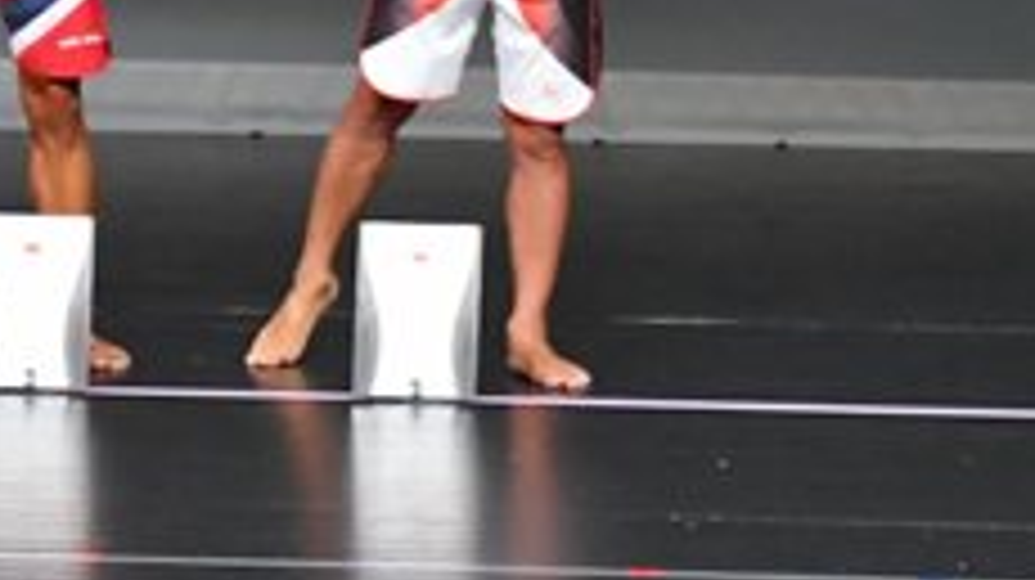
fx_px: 17744
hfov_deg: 3.3
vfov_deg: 1.9
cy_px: -153
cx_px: -650
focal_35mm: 647
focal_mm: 122
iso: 5000
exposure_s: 1/400
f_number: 5.6
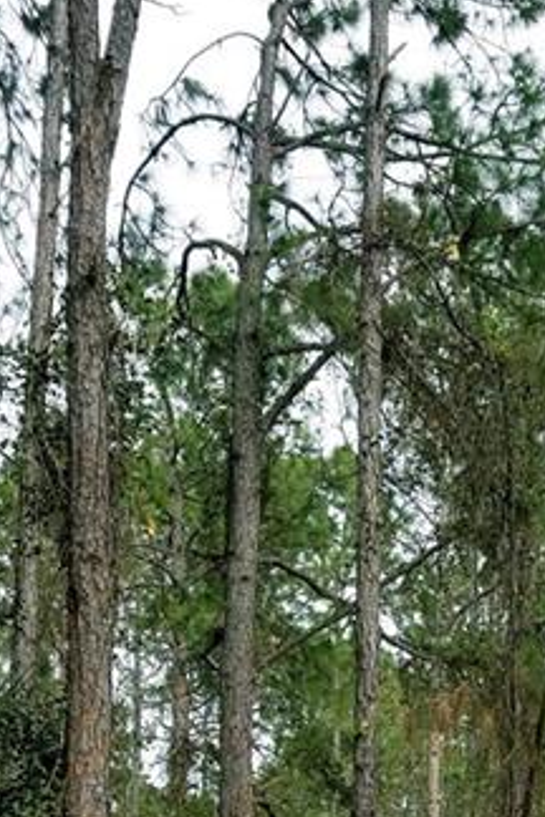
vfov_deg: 28.8
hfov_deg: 20.3
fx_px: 1453
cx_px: 590
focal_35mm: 64
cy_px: 870
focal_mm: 4.2
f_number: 1.7
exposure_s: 1/624
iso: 50
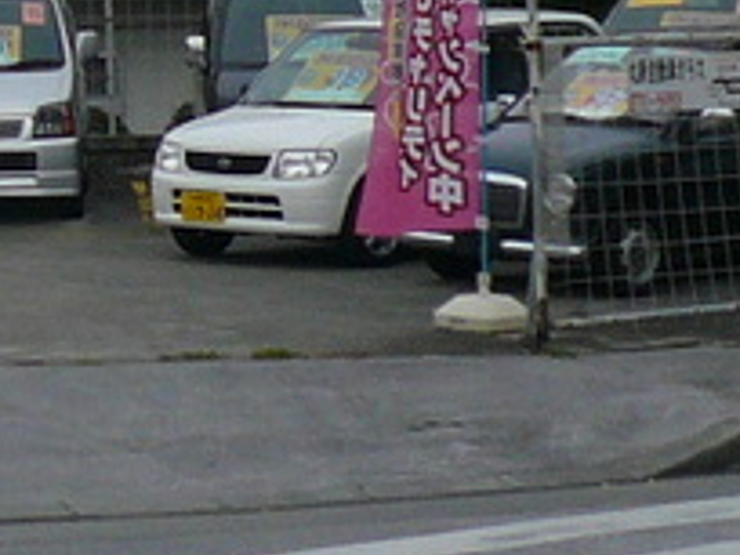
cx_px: -526
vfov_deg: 8.4
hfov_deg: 10.9
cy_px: -388
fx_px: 3656
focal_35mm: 171
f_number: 8
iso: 100
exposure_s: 1/200
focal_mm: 4.6
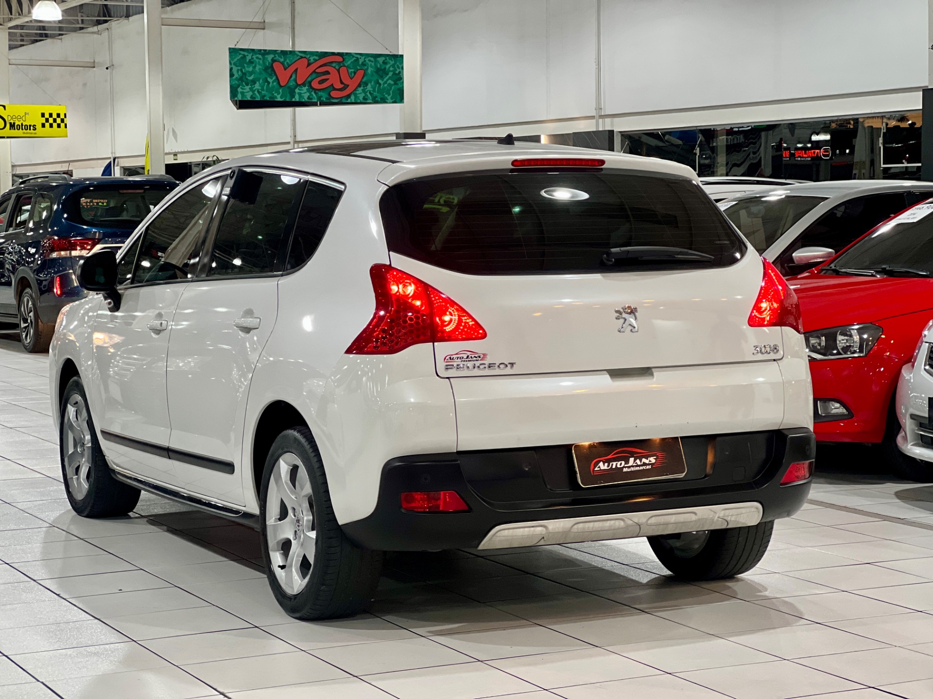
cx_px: 466
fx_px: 2075
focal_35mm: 77
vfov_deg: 19.1
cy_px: 350
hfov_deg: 25.3
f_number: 2.8
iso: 320
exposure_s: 1/40
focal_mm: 9
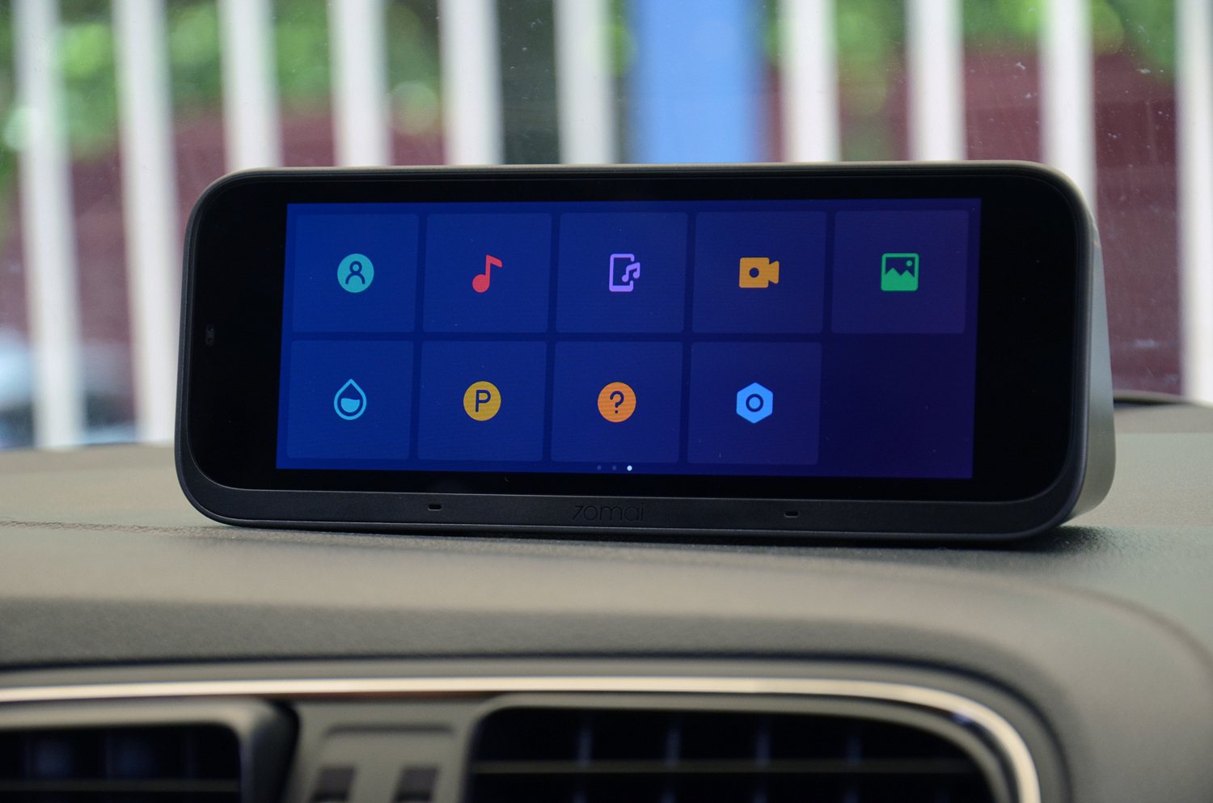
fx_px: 4539
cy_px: 402
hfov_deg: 15.2
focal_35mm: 135
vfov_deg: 10.1
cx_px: 606
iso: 800
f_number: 5.6
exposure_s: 1/125
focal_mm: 90
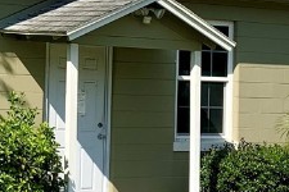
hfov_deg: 16.6
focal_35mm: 123
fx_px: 987
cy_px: 29
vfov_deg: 11.1
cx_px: 80
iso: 25
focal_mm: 4.25
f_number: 1.8
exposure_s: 1/2160
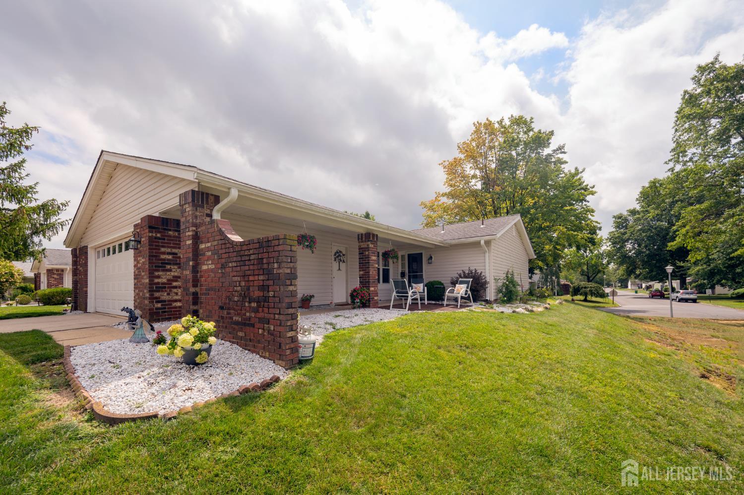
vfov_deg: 81.1
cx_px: 372
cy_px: 248
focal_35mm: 14
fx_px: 289
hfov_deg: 104.3
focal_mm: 14
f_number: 8
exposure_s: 1/320
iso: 100
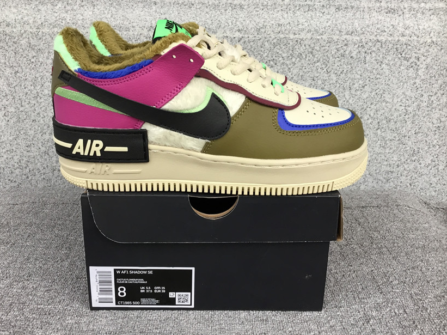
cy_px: 156
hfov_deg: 53.9
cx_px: 211
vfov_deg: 41.7
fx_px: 439
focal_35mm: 34
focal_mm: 3.3
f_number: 2.4
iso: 32
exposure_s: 1/33
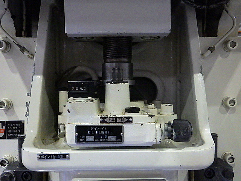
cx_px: 120
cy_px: 90
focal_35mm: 28
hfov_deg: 63.4
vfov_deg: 49.7
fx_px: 195
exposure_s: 1/45
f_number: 3.5
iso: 1250
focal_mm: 5
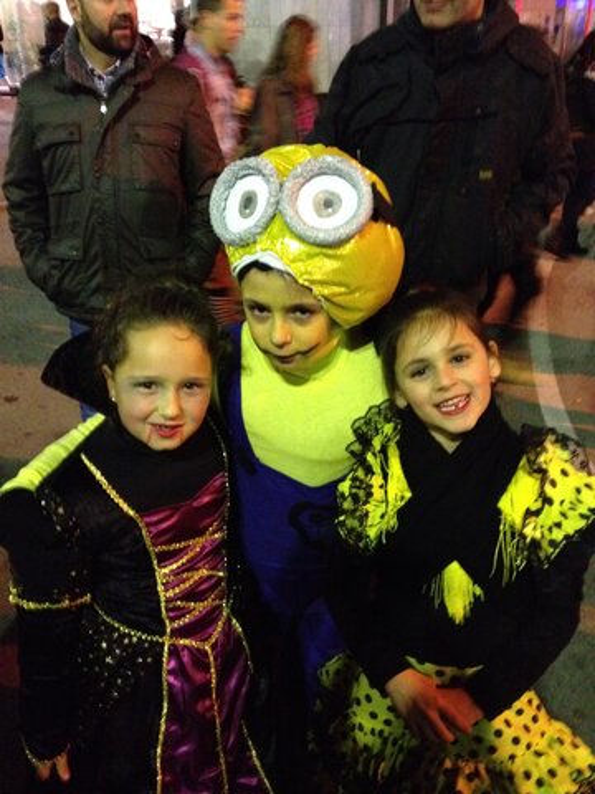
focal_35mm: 35
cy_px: 397
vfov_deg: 52.6
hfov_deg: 40.7
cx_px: 298
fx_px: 802
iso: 800
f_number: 2.4
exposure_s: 1/15
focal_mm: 4.28
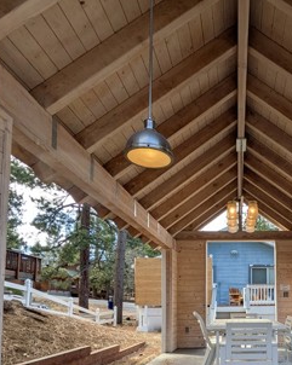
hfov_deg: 46.9
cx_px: 239
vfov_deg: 57.0
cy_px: 280
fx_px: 314
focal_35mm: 29
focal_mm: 1.83
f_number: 2.2
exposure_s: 1/215
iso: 44
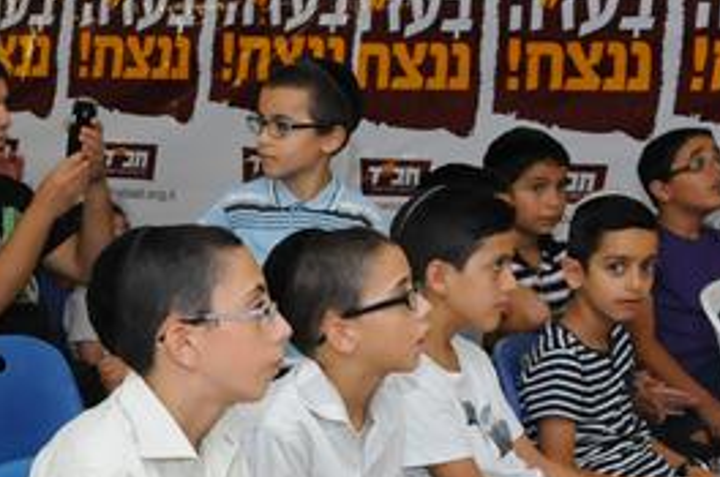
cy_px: 551
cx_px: -49
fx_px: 2296
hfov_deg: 17.3
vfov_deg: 11.7
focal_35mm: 115
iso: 1600
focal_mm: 28
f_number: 7.1
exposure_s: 1/125
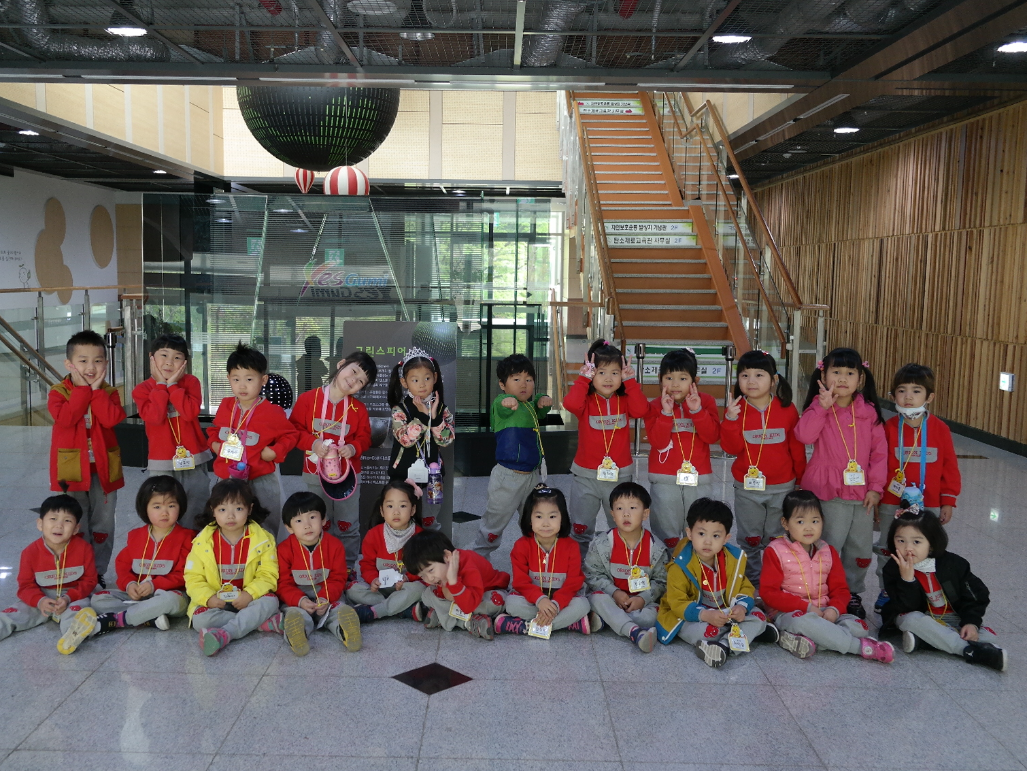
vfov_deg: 43.0
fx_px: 979
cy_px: 391
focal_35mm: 33
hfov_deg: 55.3
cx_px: 498
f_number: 3.5
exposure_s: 1/40
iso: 800
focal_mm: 20
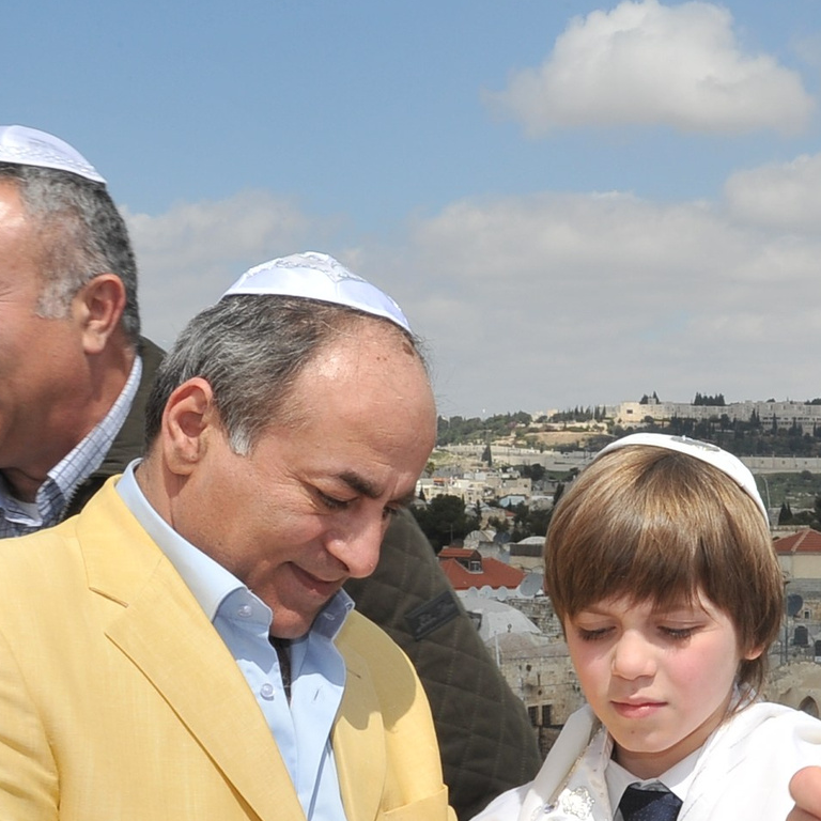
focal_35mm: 85
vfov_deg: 20.2
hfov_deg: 19.7
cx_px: 839
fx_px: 2281
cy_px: 657
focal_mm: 30
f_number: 22
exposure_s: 1/250
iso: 500
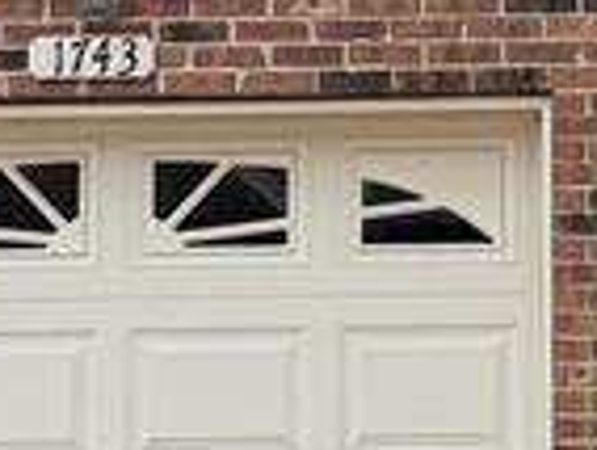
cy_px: -109
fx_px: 2989
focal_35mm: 173
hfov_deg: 11.3
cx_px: 547
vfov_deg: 8.5
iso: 160
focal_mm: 6.76
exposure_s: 1/121
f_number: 1.78
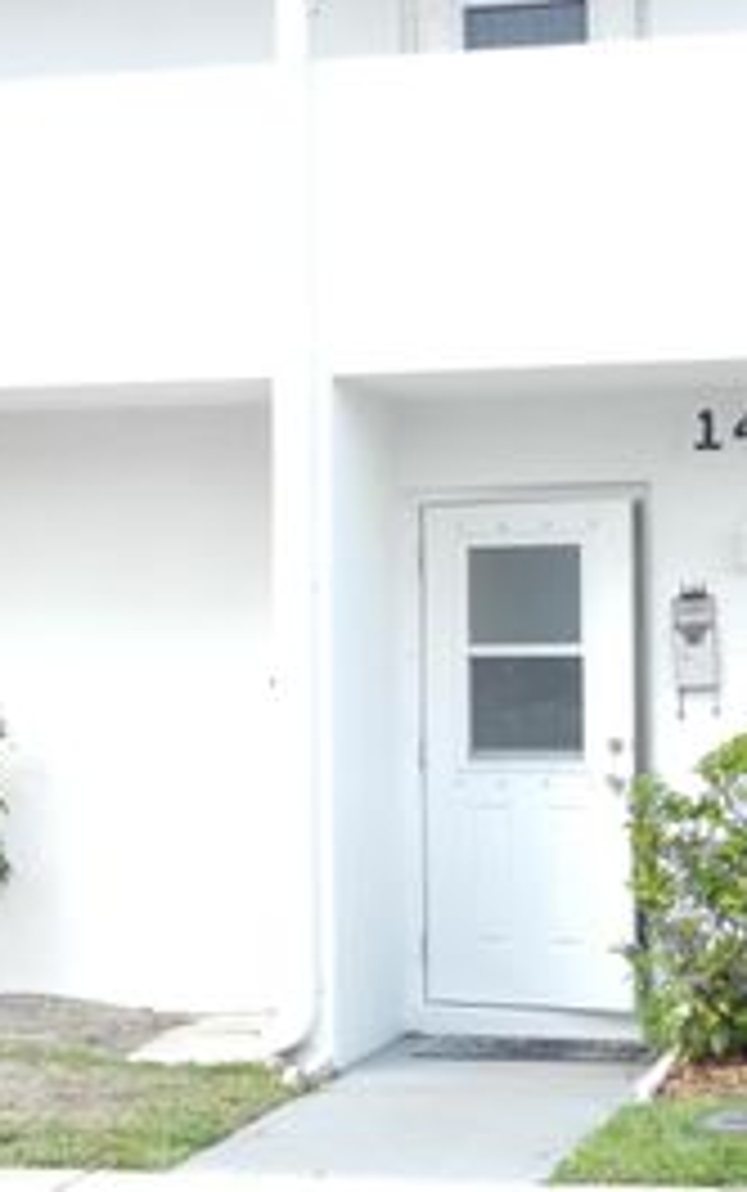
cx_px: 234
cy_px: 609
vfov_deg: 22.5
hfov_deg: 14.2
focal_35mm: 92
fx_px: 2992
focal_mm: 8.1
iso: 160
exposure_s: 1/200
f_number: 4.2
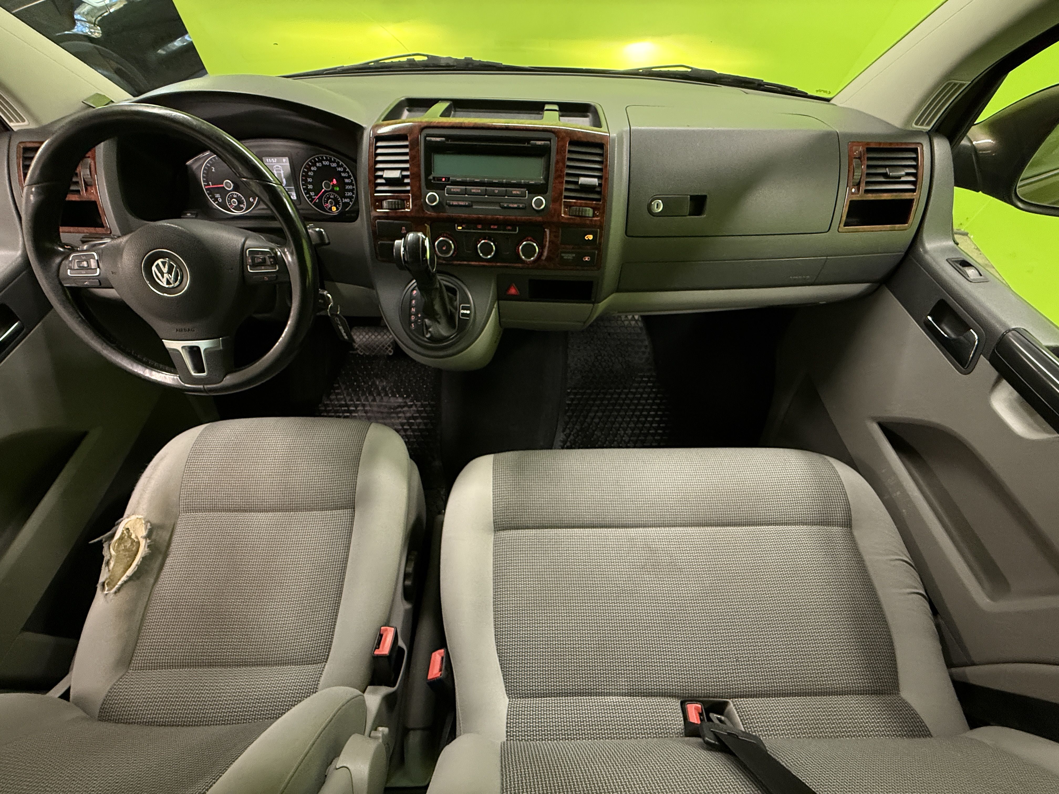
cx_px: 530
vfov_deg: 85.7
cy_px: 397
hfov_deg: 102.1
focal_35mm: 14
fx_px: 428
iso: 500
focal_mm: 2.22
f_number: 2.2
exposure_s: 1/50
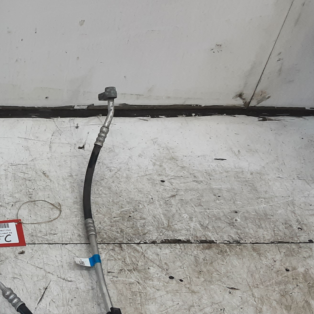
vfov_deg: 29.1
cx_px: -29
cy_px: 162
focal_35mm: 59
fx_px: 605
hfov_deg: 26.8
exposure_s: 1/50
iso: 80
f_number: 1.9
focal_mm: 2.91
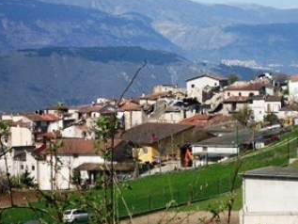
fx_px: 1387
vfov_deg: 9.2
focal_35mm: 161
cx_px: 193
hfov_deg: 12.3
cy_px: 103
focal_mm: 18.9
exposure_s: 1/500
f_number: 5.2
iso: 80
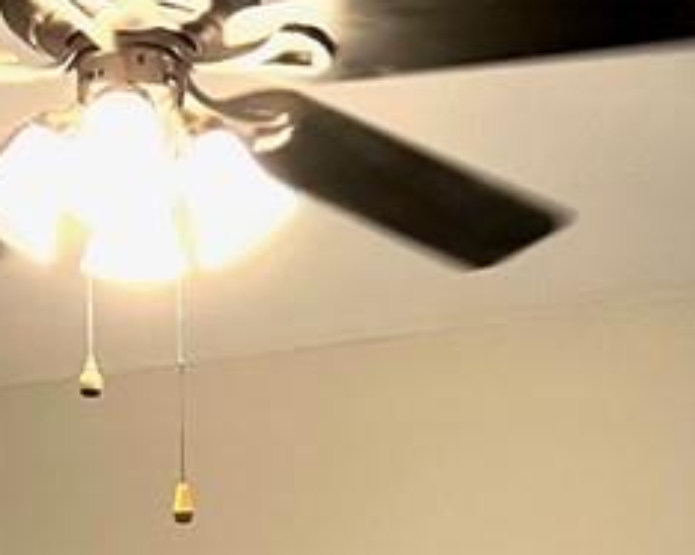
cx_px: 270
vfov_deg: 12.8
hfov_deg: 17.3
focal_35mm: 111
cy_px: 944
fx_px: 2282
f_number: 1.5
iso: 125
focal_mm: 5.7
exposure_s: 1/60
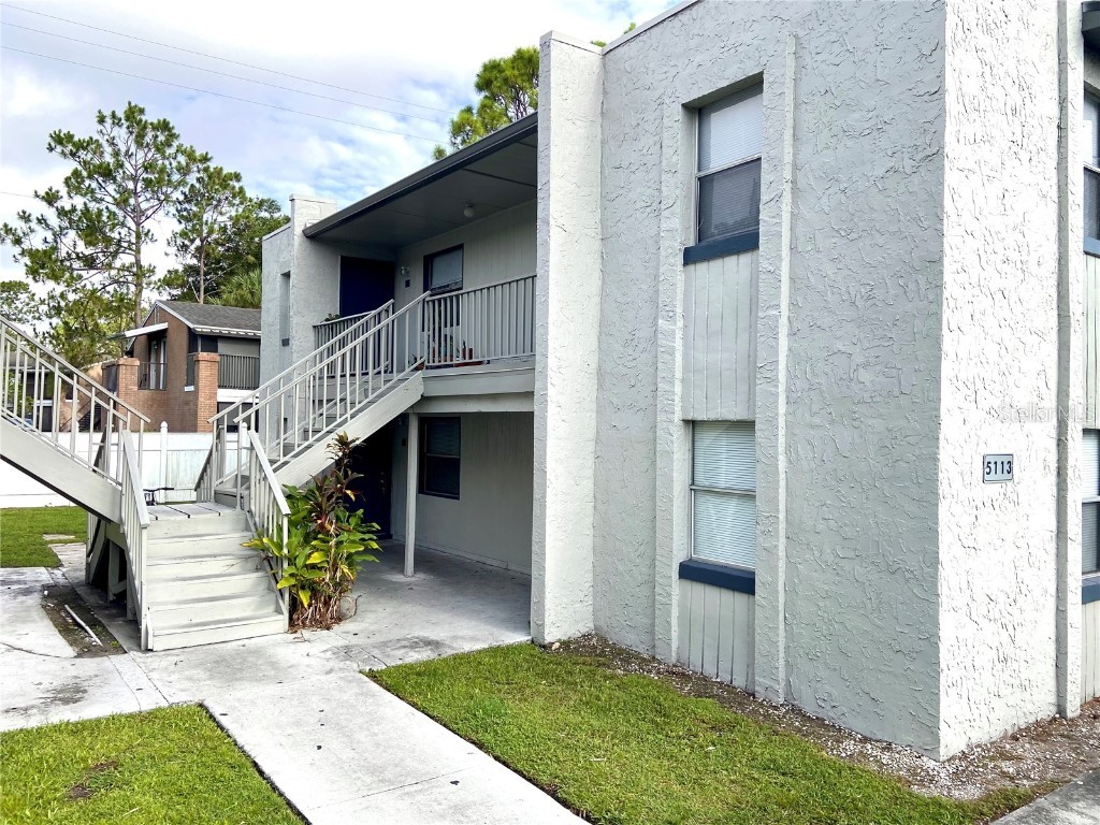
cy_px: 412
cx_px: 550
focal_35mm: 26
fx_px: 826
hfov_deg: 67.3
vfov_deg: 53.1
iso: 32
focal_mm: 4.25
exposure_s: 1/1543
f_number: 1.8
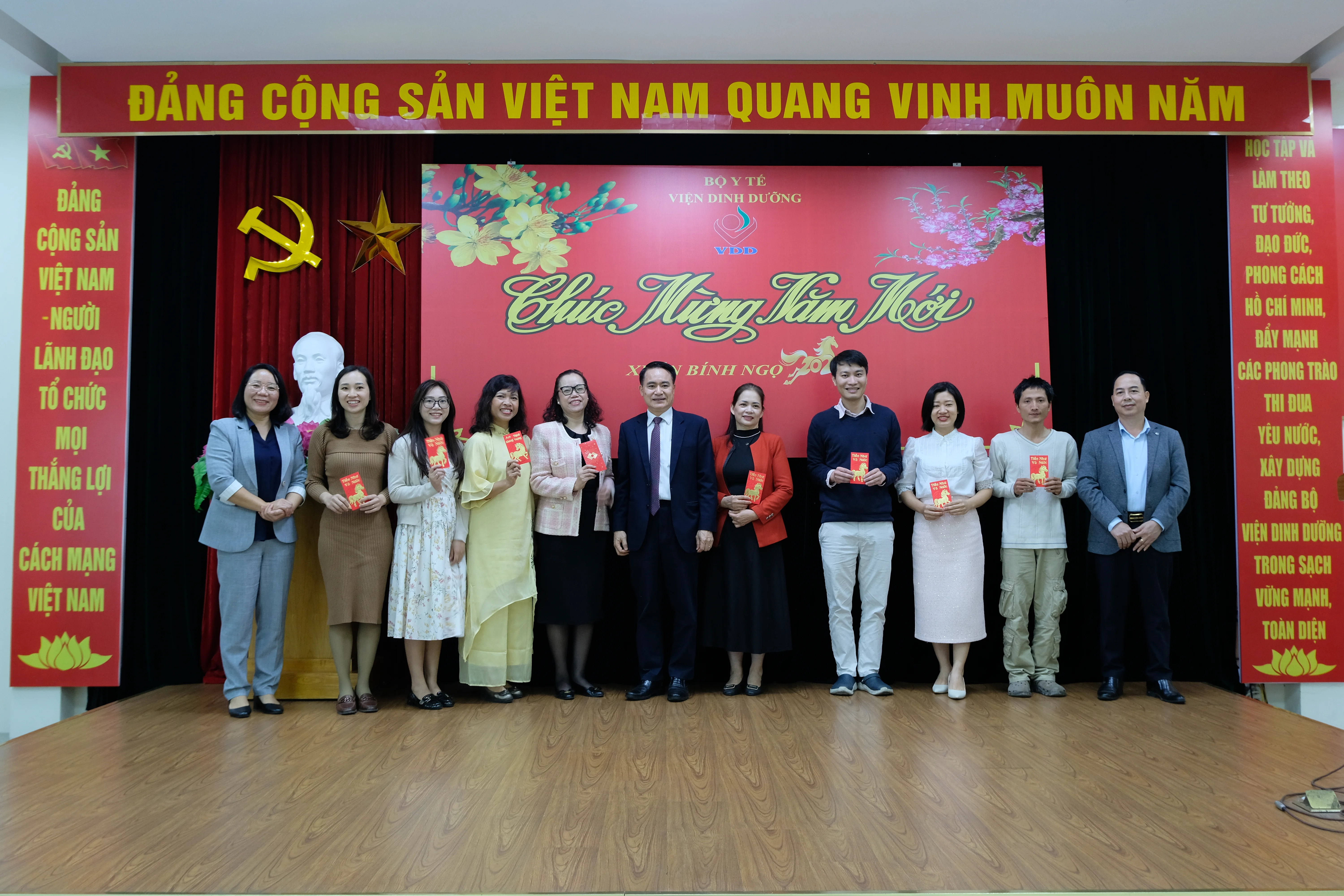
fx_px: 1120
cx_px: 672
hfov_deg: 61.9
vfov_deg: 43.6
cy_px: 448
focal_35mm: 30
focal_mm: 20.3
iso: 800
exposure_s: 1/30
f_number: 4.2
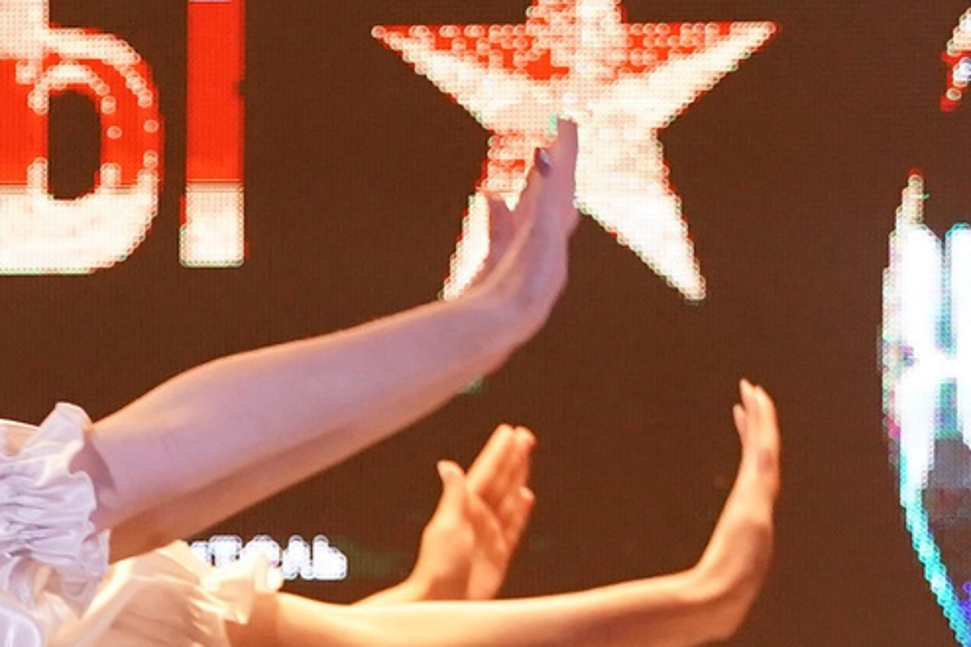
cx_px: -537
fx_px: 14532
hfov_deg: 3.8
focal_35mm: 539
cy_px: 1271
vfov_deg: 2.5
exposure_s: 1/500
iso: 3200
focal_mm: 104
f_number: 4
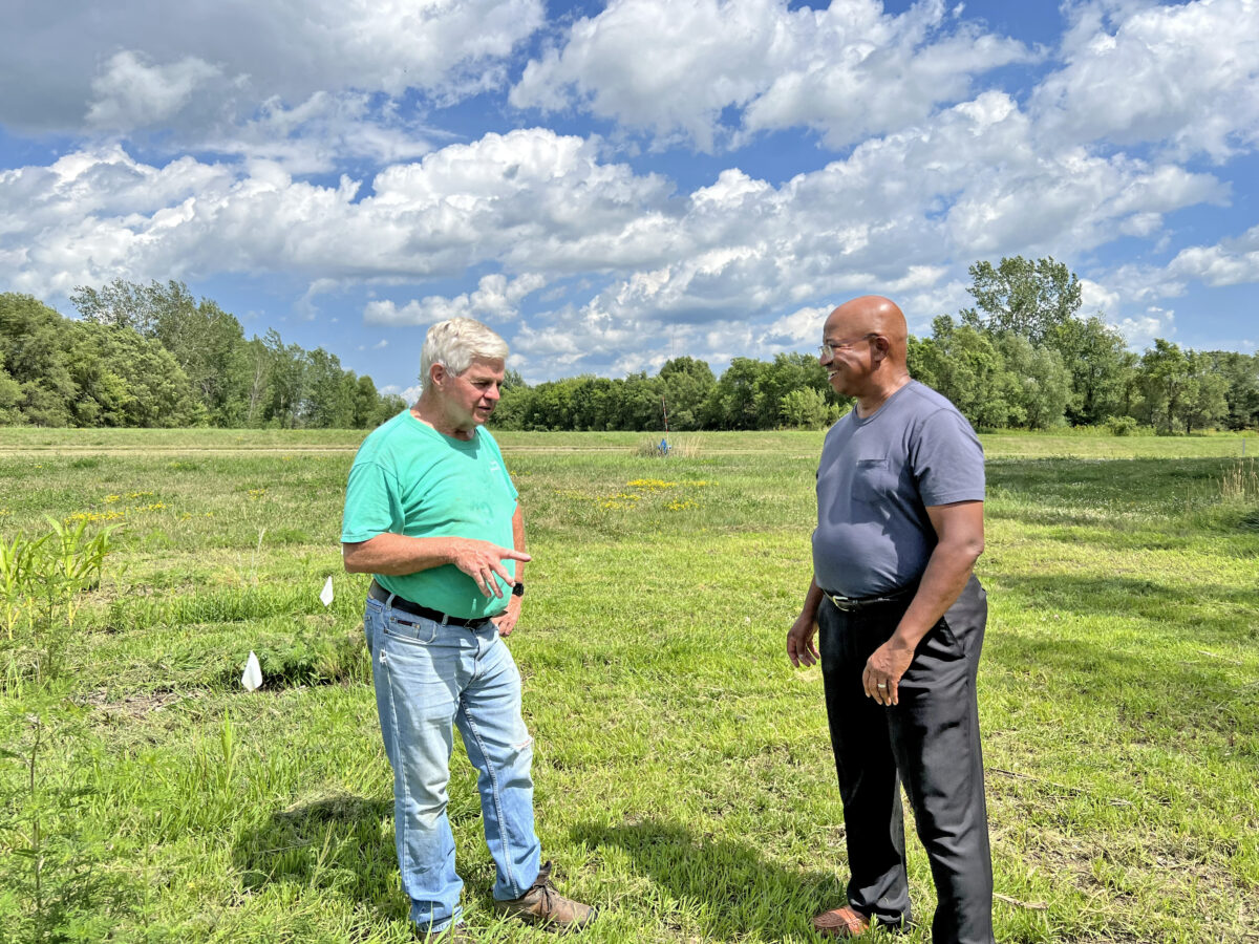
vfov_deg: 53.1
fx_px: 946
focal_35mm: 26
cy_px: 472
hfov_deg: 67.3
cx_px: 630
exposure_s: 1/5319
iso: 50
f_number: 1.5
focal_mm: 5.7
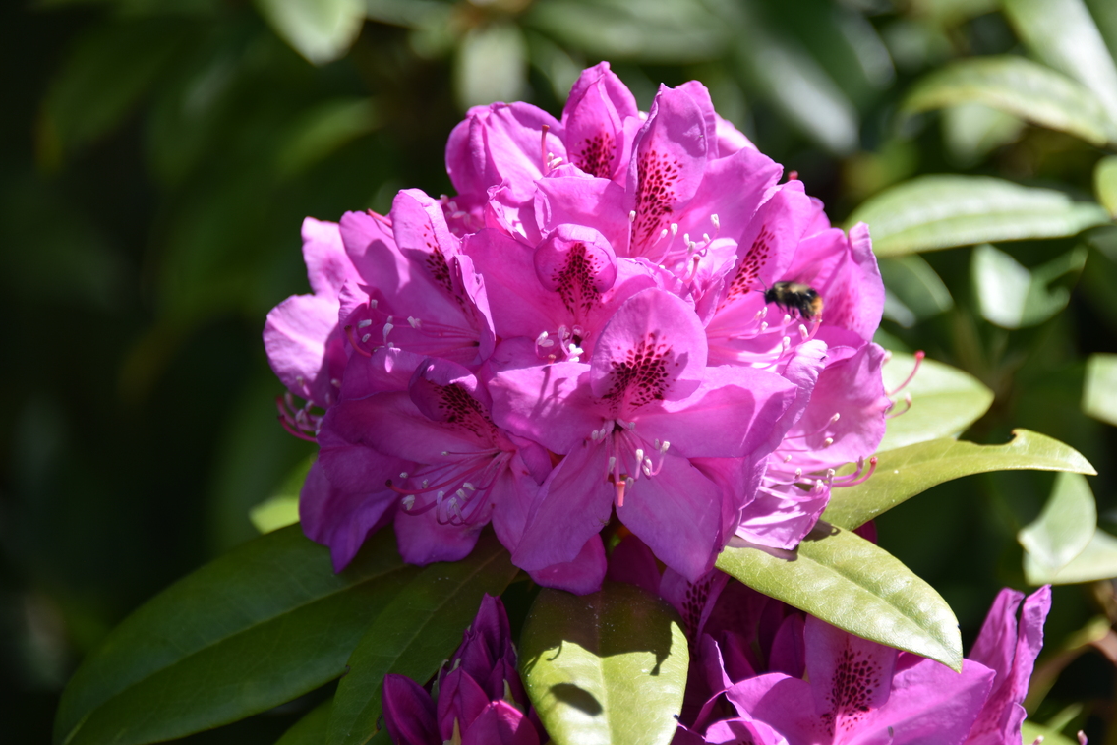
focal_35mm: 338
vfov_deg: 4.1
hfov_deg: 6.1
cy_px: 333
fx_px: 10489
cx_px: 624
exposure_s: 1/640
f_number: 5.6
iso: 280
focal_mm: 300
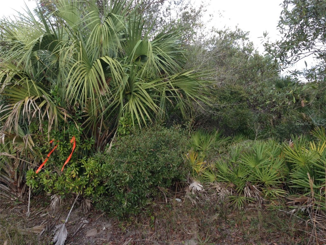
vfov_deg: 42.9
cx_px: 163
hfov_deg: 55.4
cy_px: 122
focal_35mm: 33
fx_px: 311
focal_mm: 4.12
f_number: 2.4
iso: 50
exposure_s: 1/199
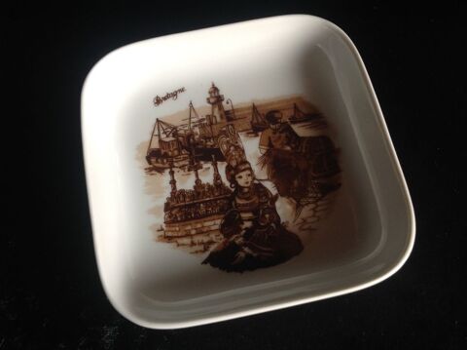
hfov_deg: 52.7
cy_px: 175
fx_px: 472
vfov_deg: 40.6
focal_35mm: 35
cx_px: 234
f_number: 2.4
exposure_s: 1/15
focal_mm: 4.28
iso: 80
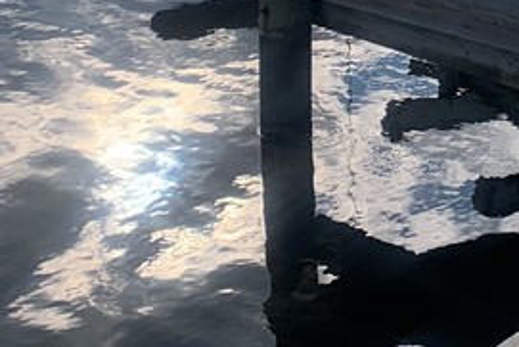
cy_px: -159
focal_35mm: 102
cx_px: 613
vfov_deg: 12.8
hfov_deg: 19.0
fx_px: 1471
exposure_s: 1/2545
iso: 25
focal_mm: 4.25
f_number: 1.8
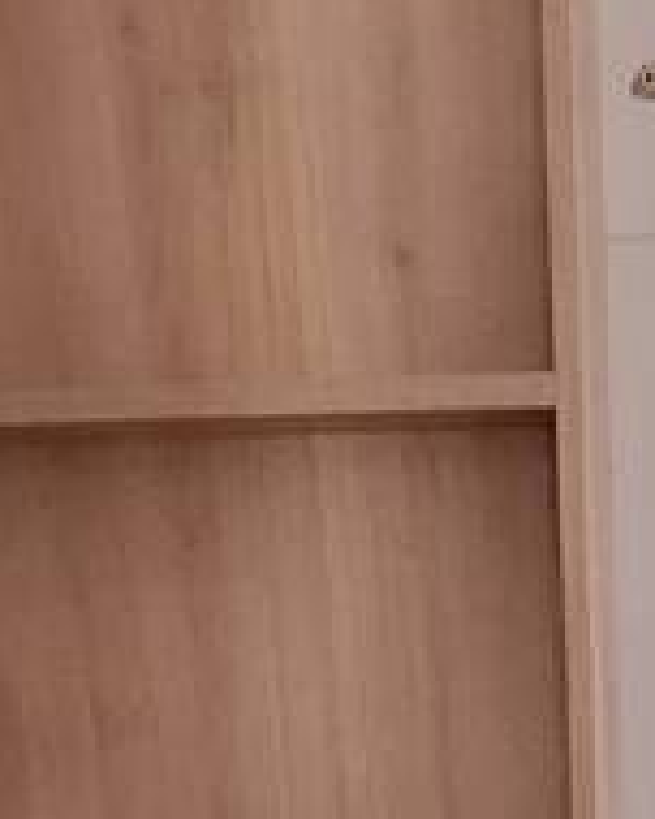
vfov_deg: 19.1
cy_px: 1526
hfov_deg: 20.5
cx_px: 664
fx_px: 1745
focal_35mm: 72
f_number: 2.2
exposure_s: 1/50
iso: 100
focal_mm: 1.74
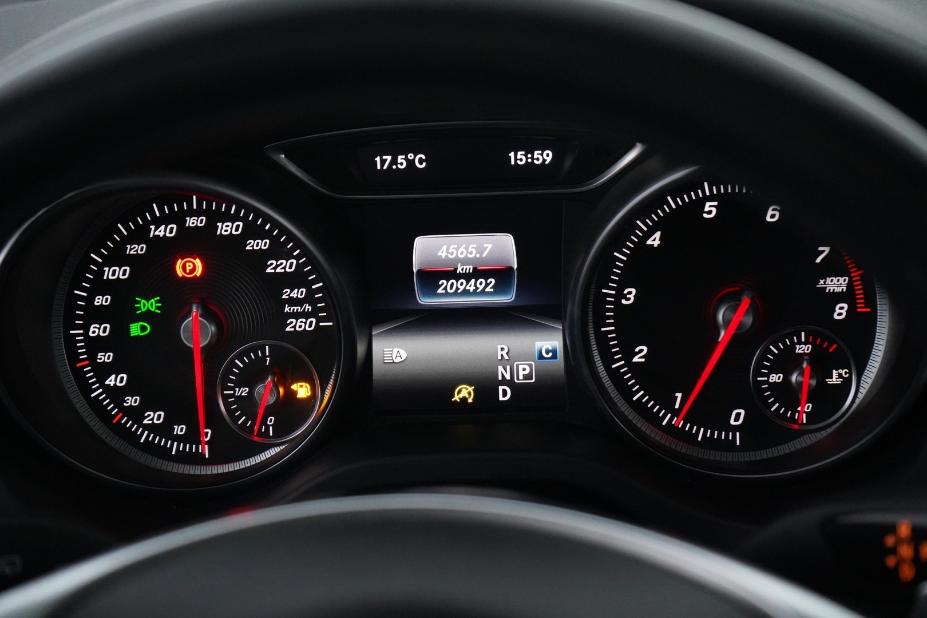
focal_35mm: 70
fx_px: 1802
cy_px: 309
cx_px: 464
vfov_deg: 19.5
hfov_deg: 28.8
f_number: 5.6
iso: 10000
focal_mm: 70
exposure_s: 1/80
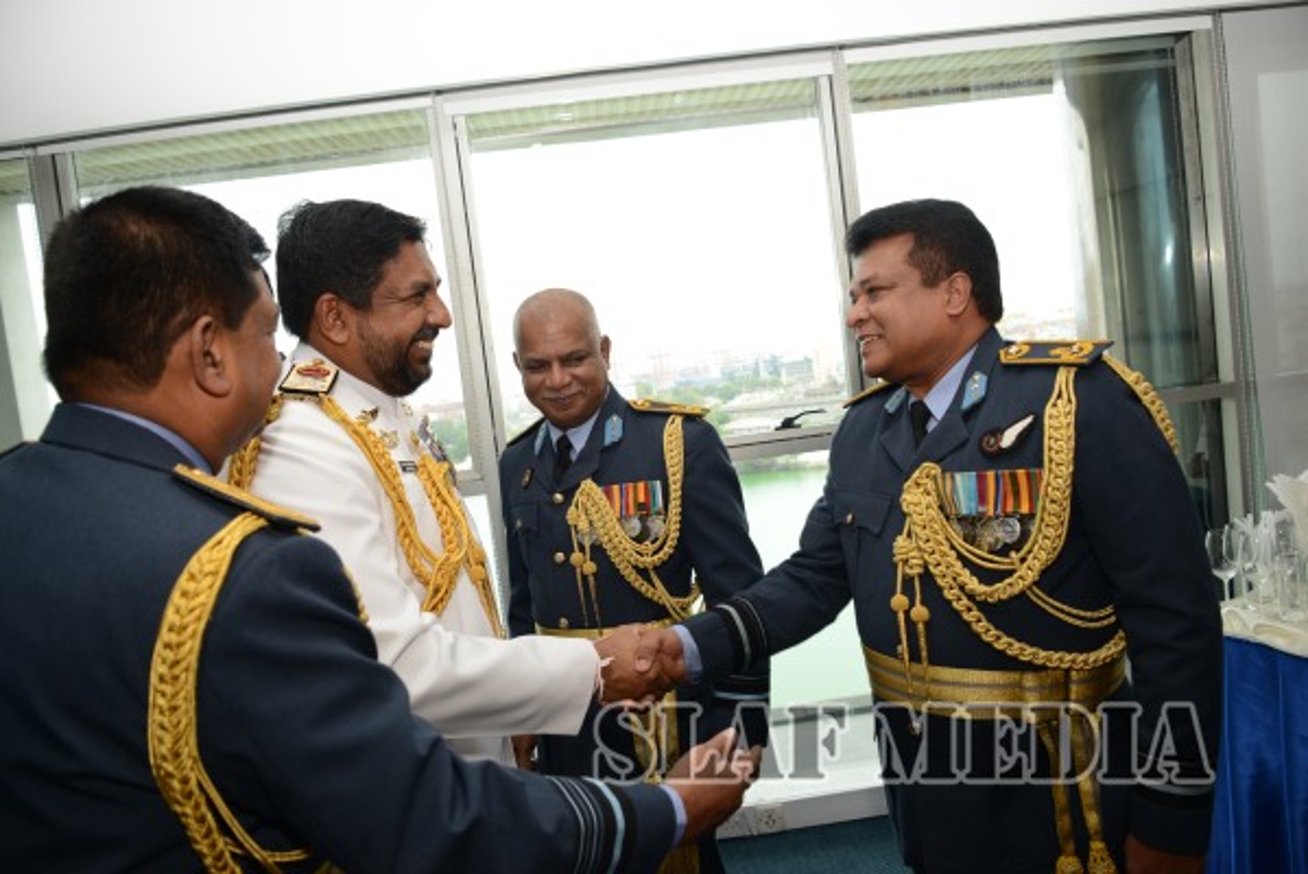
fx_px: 1018
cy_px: 437
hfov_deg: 65.4
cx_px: 654
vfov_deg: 46.4
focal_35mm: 28
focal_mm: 28
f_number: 5.6
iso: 500
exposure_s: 1/125
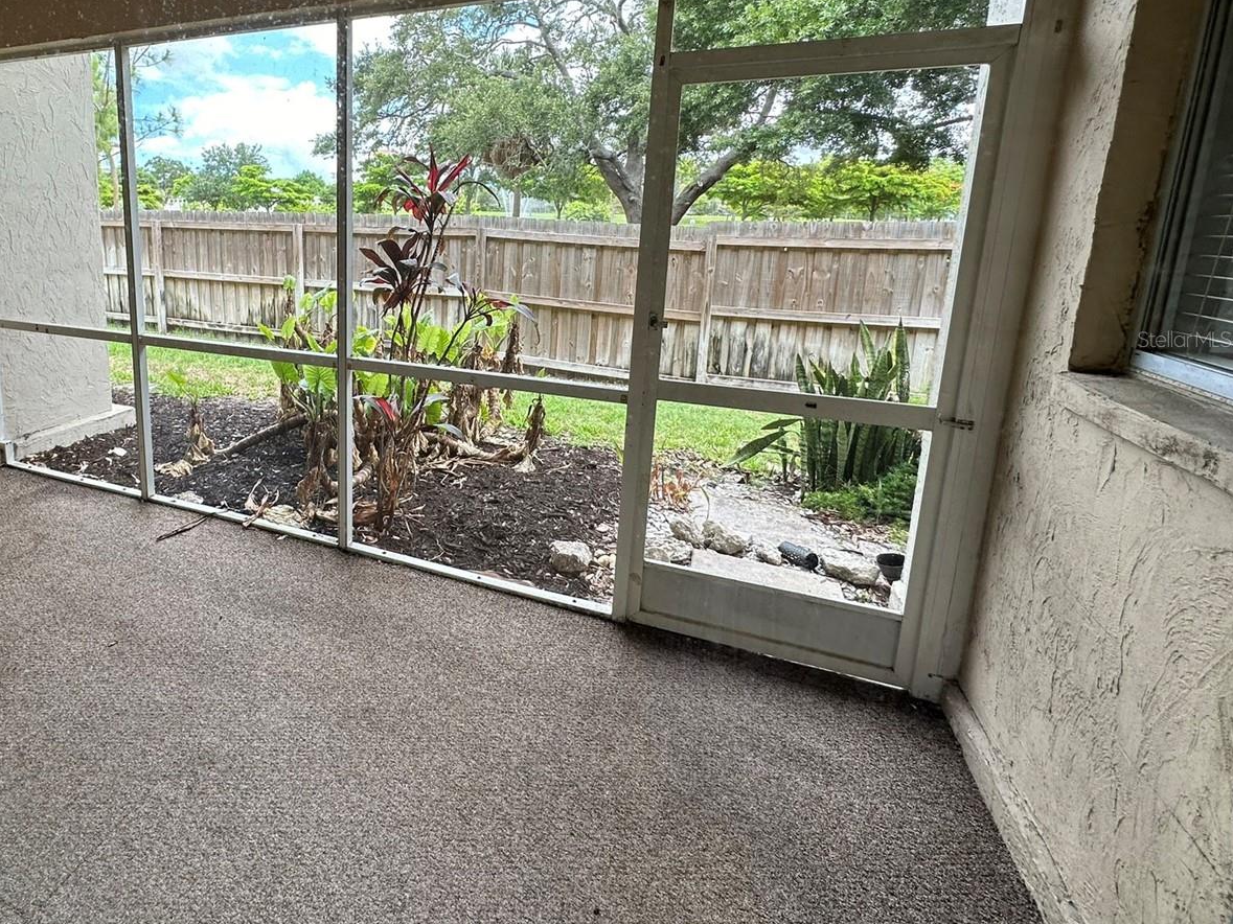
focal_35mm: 19
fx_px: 677
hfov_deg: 81.5
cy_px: 339
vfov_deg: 67.5
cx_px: 399
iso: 40
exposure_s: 1/113
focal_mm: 2.22
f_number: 2.2
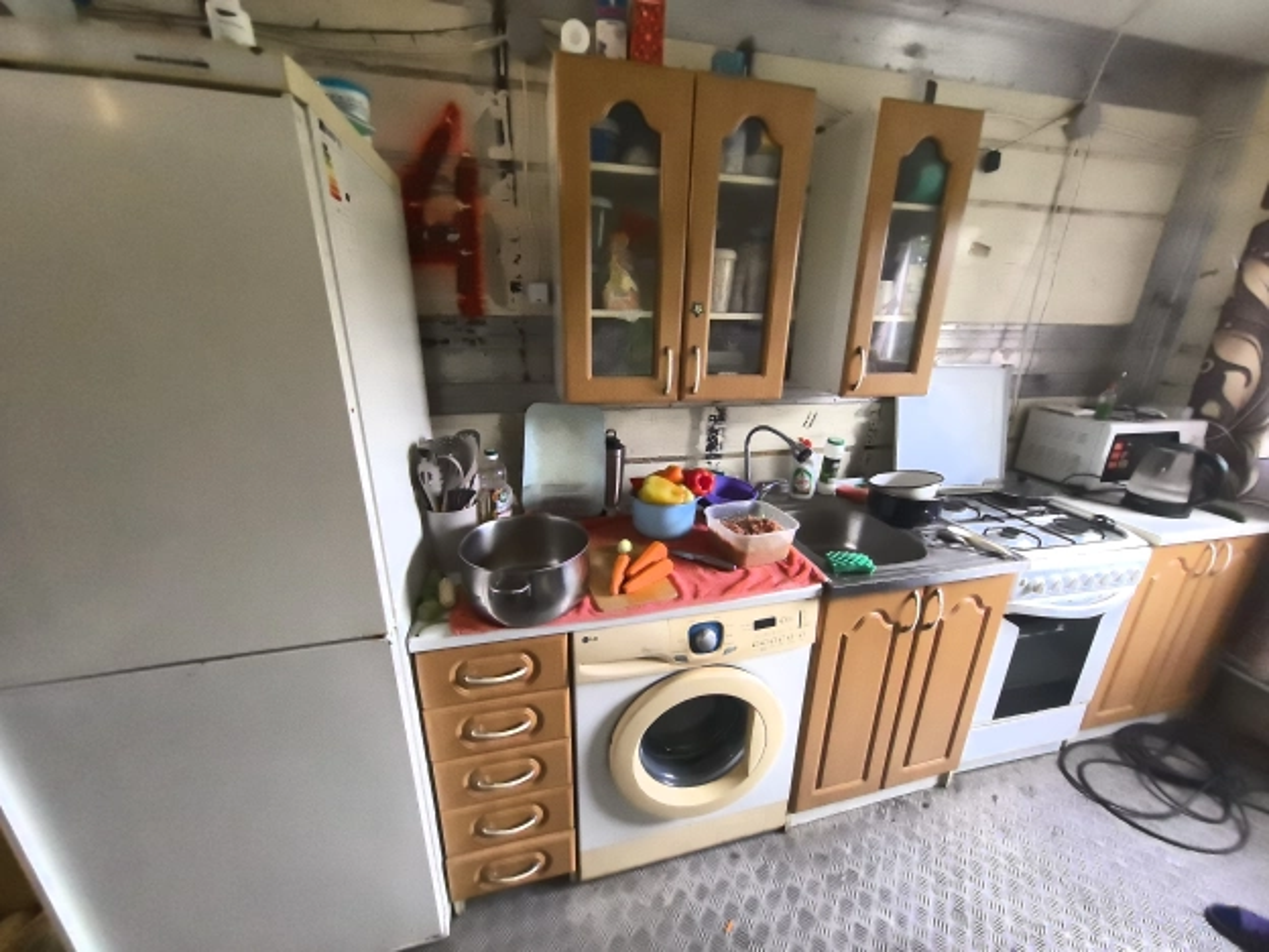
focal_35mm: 13
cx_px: 634
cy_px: 476
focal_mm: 1.76
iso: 500
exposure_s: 1/33.3
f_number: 2.2
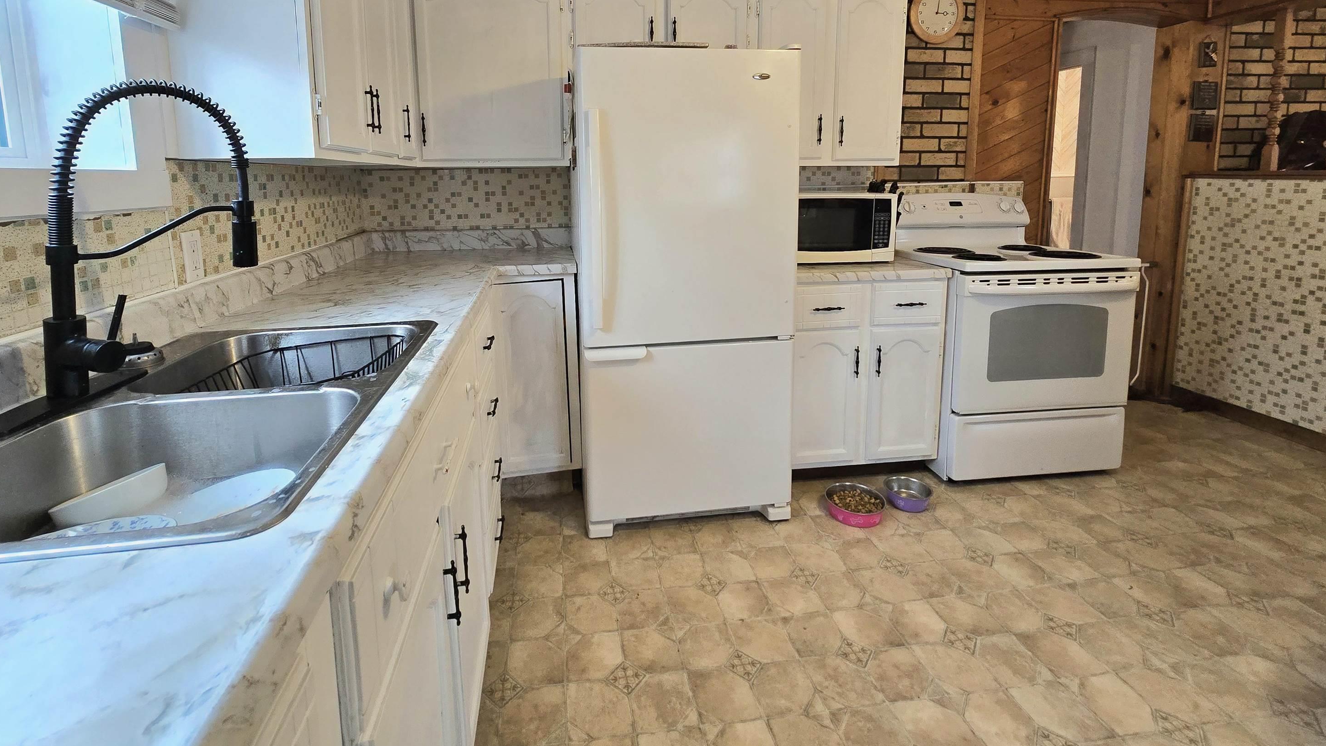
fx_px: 527
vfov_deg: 68.3
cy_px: 241
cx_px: 634
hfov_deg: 102.9
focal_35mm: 15
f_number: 2.2
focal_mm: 2.2
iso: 160
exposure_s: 1/60.2
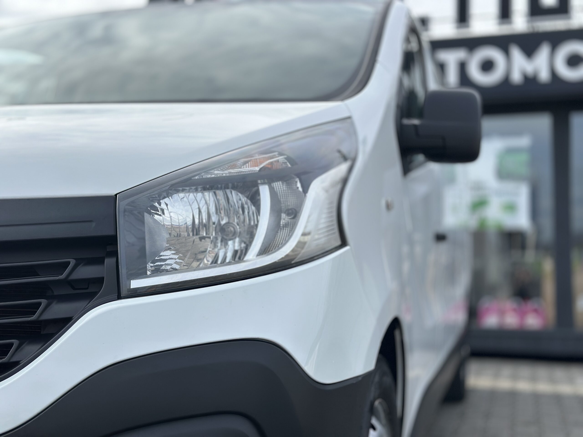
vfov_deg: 30.3
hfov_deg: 39.7
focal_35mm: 48
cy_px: 218
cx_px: 292
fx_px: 808
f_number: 1.78
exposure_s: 1/3472
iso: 100
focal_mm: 6.86
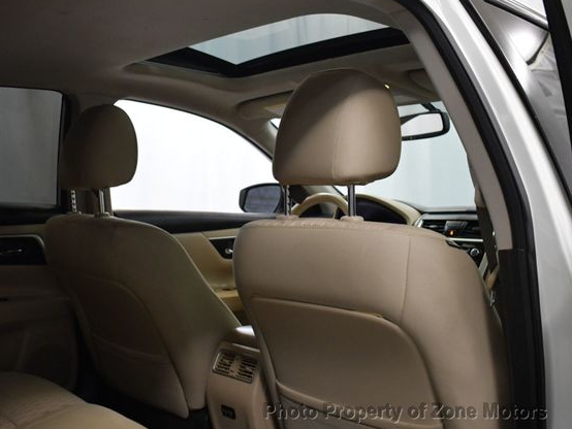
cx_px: 251
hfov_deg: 46.7
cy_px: 210
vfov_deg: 36.0
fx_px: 661
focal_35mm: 40
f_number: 3.5
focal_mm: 18
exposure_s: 1/125
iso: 1600
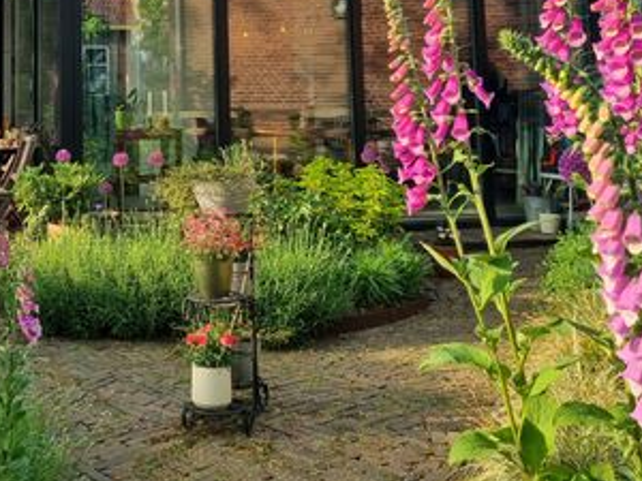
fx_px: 964
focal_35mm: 52
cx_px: 103
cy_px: 4
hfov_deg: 35.3
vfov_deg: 26.6
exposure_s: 1/540
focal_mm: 5.4
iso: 50
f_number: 1.8
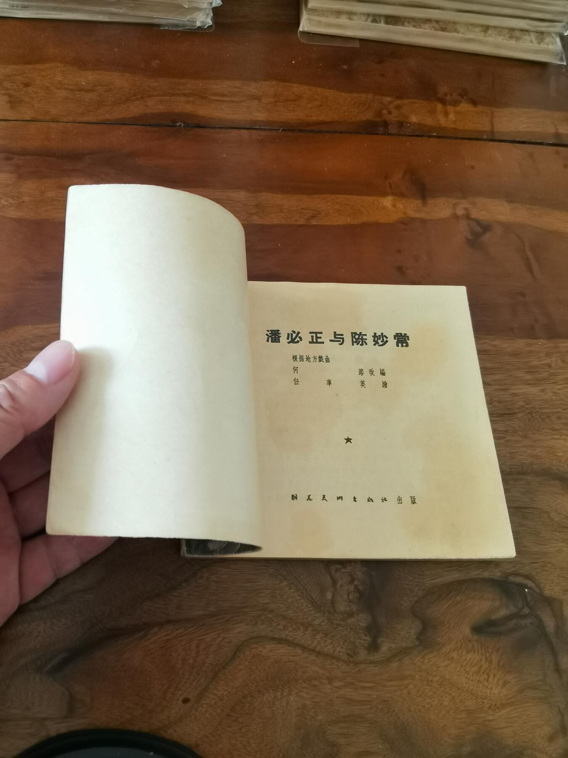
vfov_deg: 65.3
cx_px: 284
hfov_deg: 51.4
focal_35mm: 27
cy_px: 379
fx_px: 591
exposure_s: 1/33.3
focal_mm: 2.26
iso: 200
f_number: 2.2
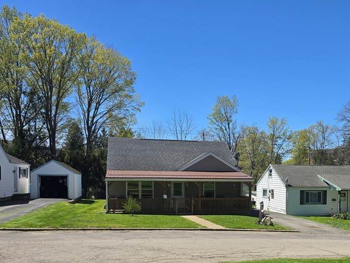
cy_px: 189
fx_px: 354
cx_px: 205
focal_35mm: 35
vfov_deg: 39.9
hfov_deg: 52.4
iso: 12
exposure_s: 1/834
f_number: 1.7
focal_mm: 6.3
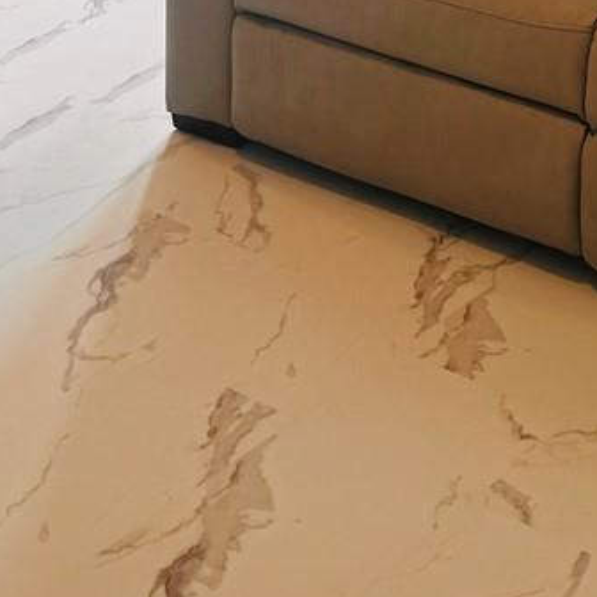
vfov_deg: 15.4
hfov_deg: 17.2
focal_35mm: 101
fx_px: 1971
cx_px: 393
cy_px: -393
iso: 80
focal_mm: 6.76
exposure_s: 1/120
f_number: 1.78
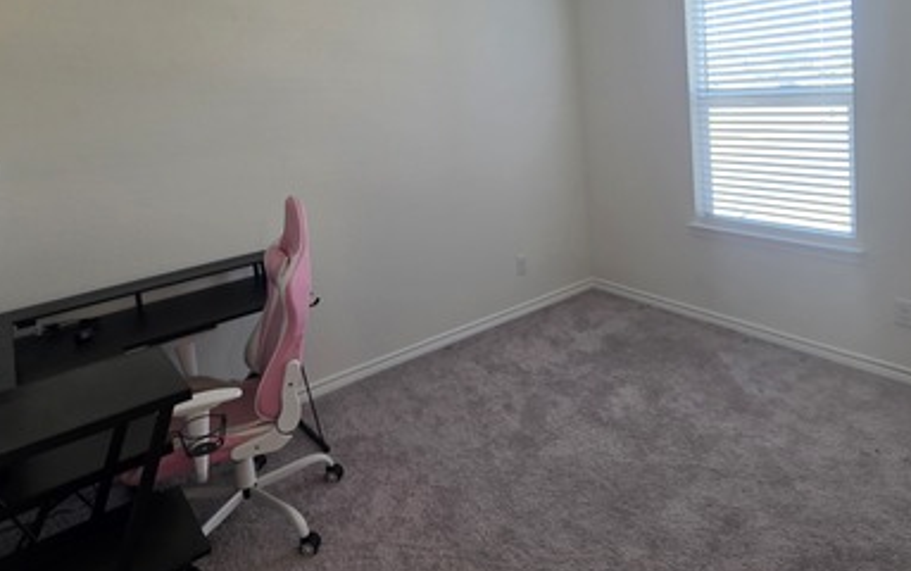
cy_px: 143
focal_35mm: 23
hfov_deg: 77.1
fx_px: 571
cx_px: 476
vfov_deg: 50.9
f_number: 1.9
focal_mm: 2.2
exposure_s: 1/120
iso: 160
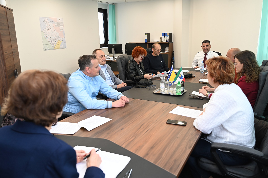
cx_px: 134
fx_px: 208
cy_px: 89
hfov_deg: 65.5
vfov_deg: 46.4
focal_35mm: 28
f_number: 3.5
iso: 180
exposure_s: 1/50
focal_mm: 28
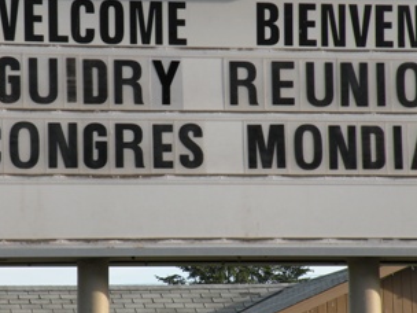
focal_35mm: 208
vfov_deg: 7.1
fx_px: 2506
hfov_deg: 9.5
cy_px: 140
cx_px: 230
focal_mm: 25
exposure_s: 1/153
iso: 64
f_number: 5.6
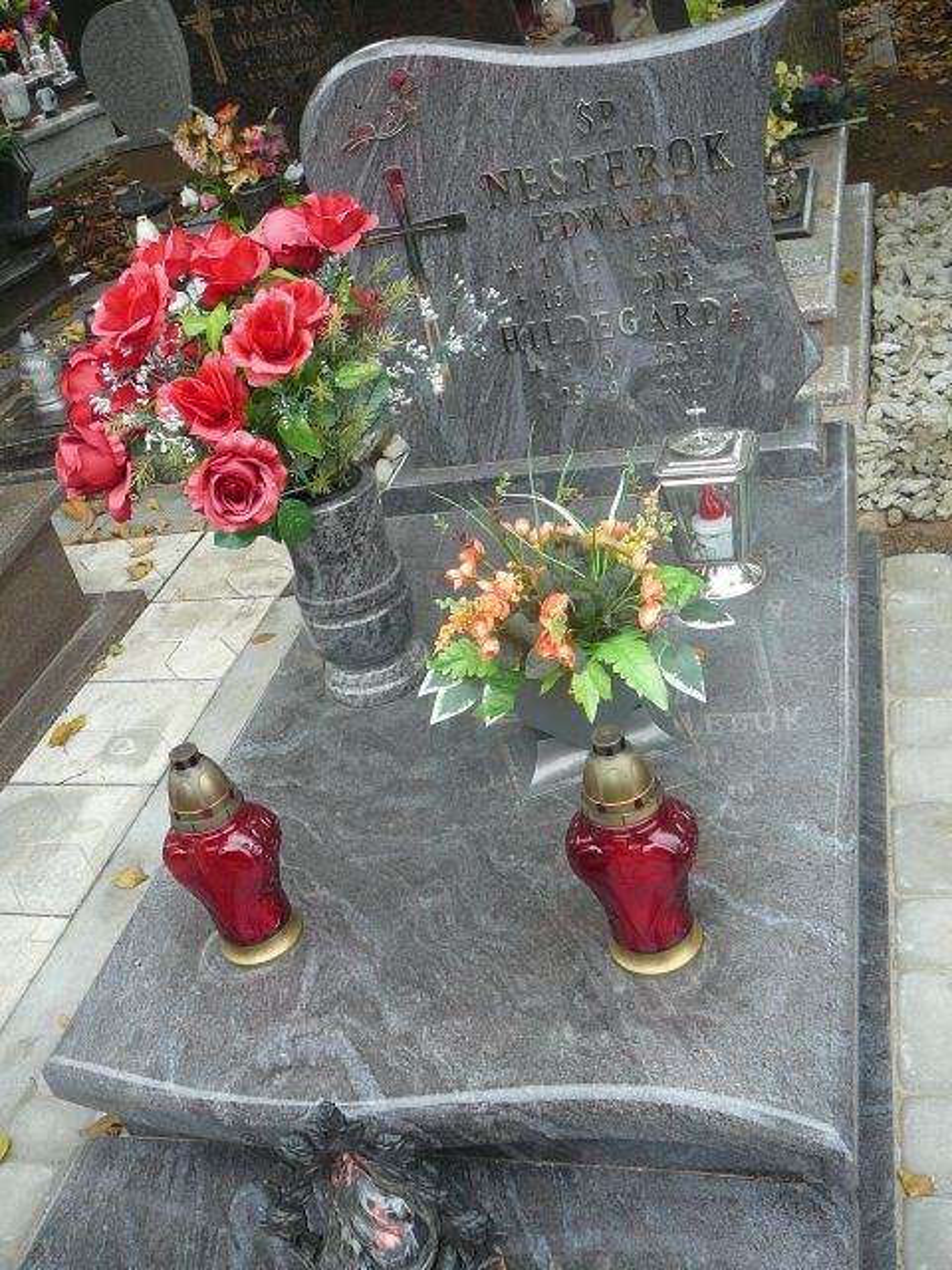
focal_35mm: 35
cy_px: 635
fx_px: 1283
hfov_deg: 40.7
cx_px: 476
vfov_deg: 52.6
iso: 100
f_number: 2.8
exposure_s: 1/40
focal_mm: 5.2
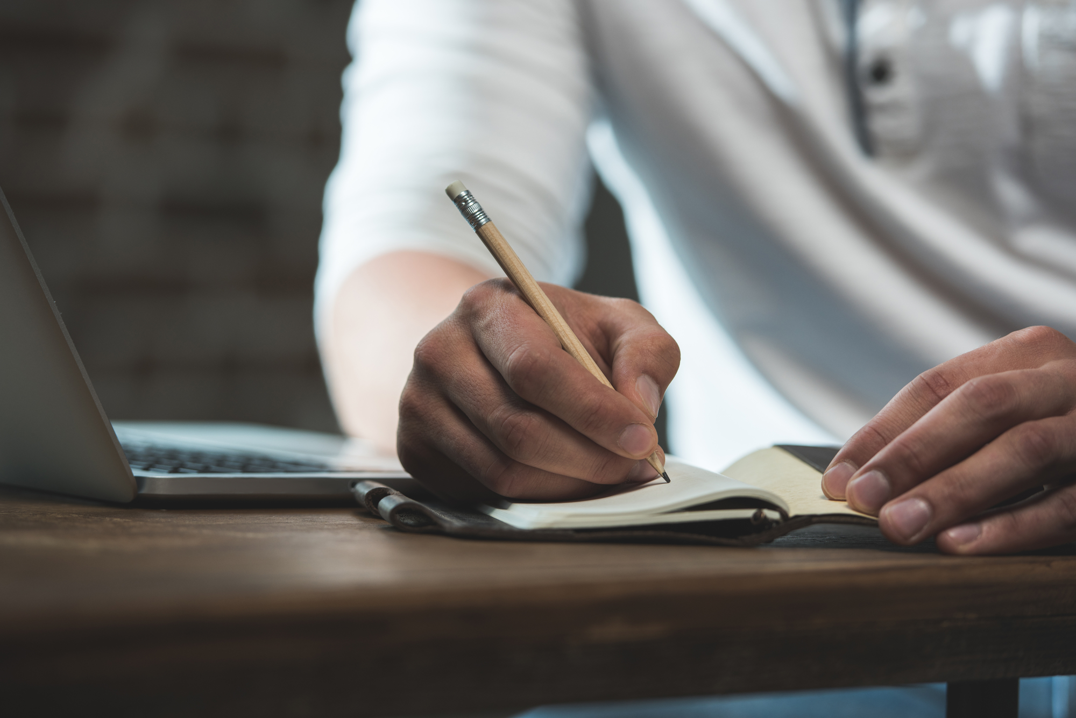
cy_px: 359
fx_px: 4335
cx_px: 538
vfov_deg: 9.5
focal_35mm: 145
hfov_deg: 14.1
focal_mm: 145
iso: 100
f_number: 4
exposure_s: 1/200
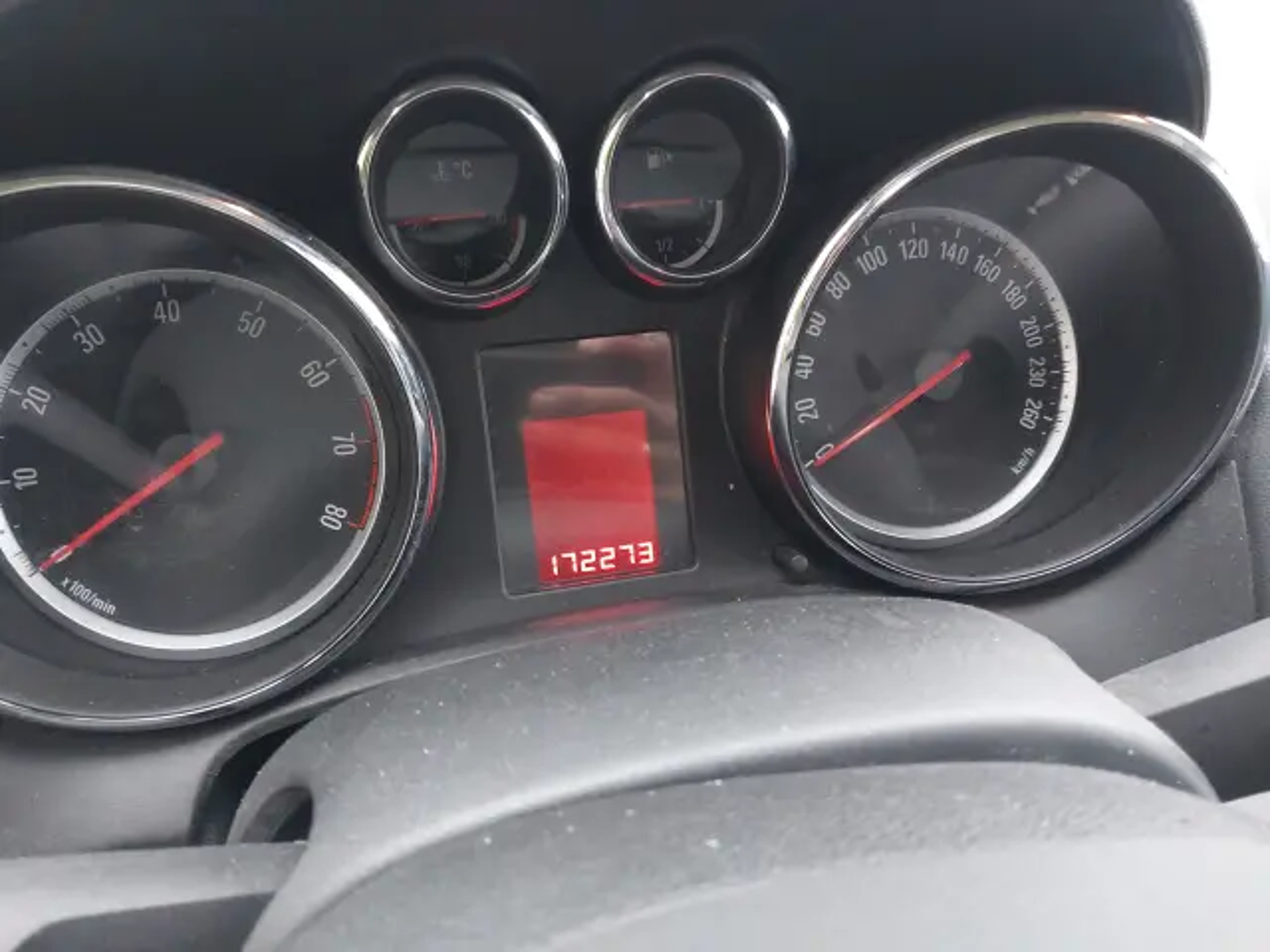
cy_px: 476
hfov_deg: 60.0
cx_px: 635
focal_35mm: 30
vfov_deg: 46.8
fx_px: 1101
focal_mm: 4.6
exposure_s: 1/25
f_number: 1.8
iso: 320
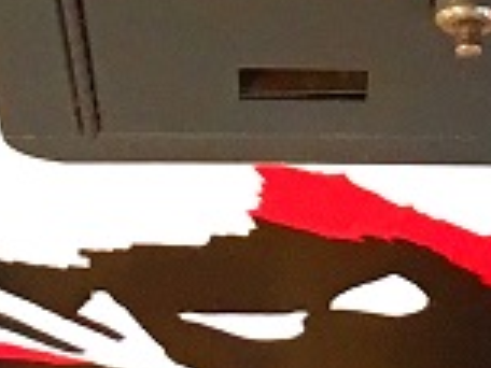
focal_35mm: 231
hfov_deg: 8.6
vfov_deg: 6.1
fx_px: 3277
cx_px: 291
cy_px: -546
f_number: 2.2
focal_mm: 4.15
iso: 40
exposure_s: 1/30
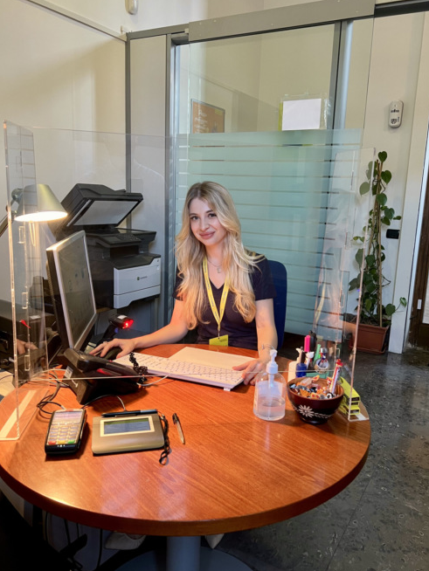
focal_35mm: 27
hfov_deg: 51.4
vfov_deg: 65.3
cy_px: 279
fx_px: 446
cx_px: 221
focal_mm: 5.7
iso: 125
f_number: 1.5
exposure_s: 1/50
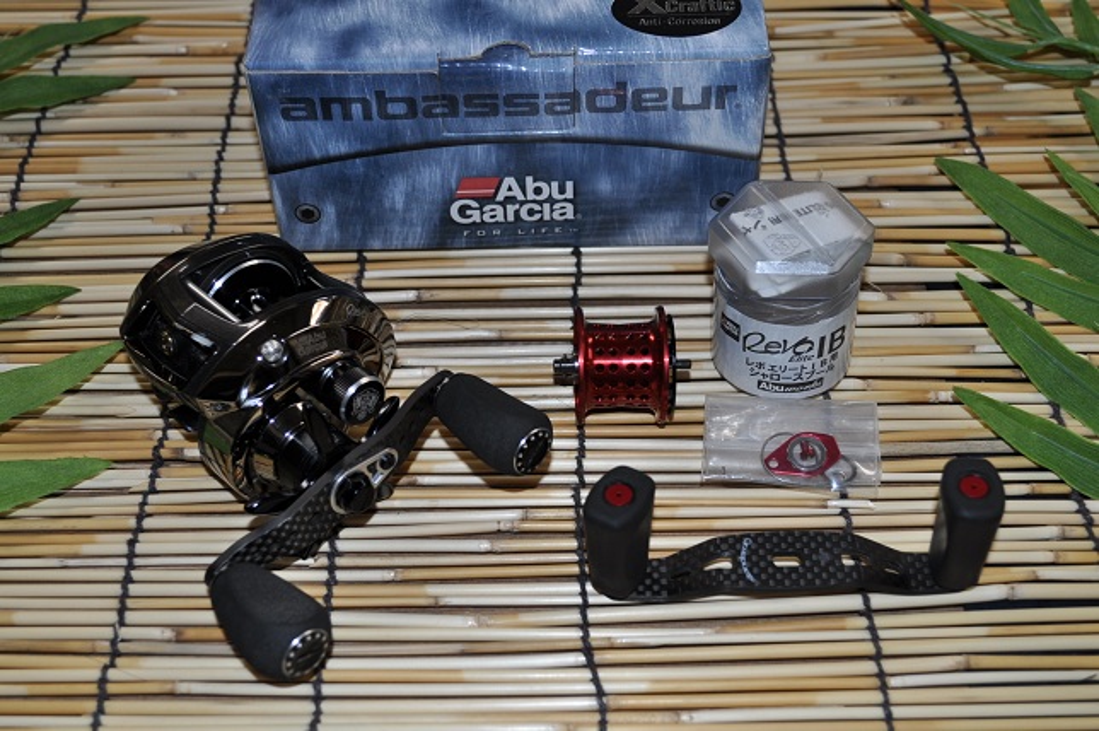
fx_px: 1464
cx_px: 550
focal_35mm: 48
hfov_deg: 41.2
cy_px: 366
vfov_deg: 28.0
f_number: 5.6
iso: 200
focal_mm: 32
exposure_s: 1/30
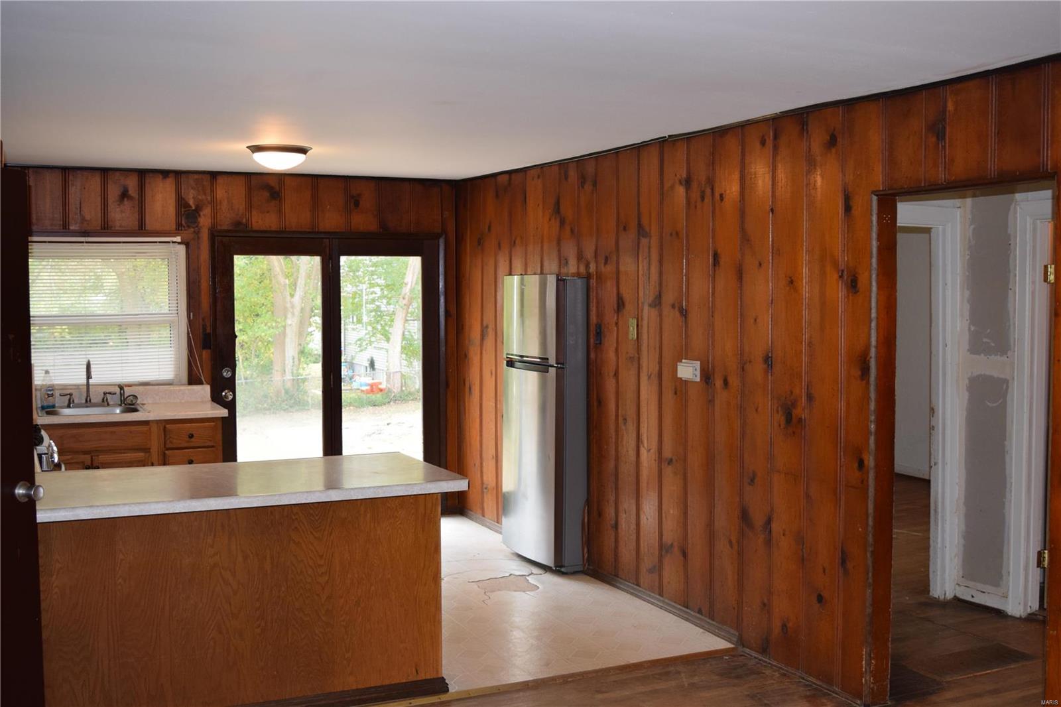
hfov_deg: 49.6
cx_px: 530
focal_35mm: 39
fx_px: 1149
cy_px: 354
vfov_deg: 34.2
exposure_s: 1/125
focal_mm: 26
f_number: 5.6
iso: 800
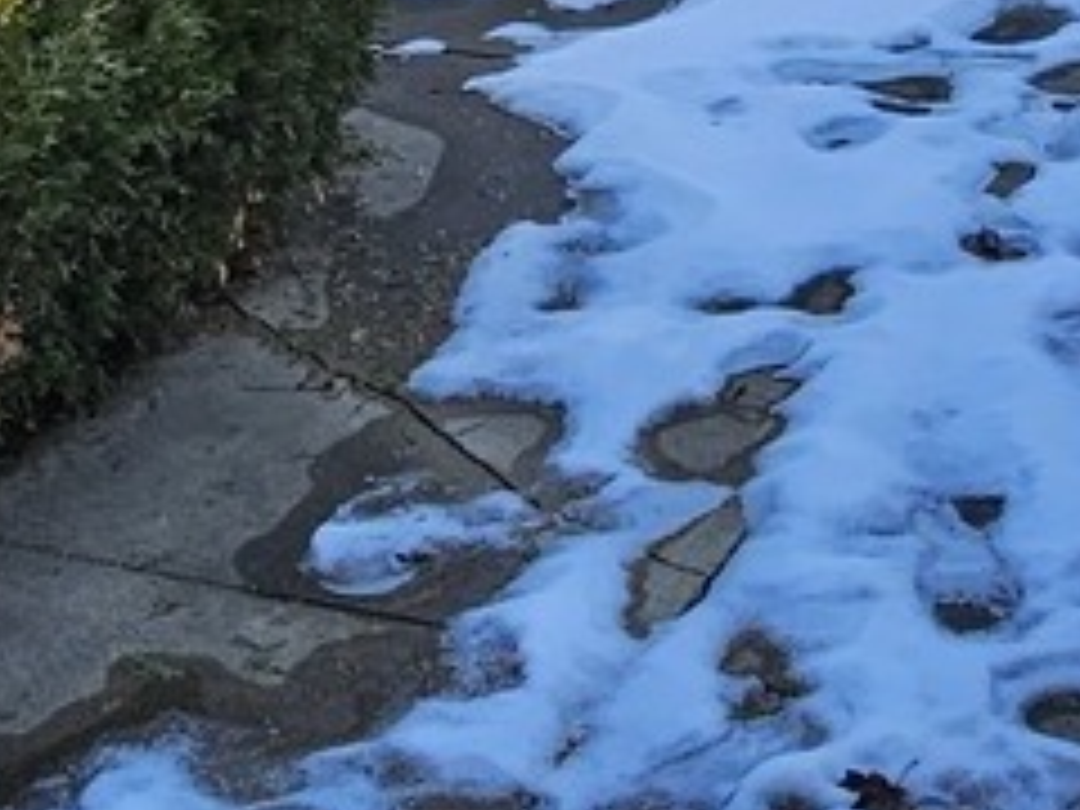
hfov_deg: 25.0
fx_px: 2434
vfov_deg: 18.1
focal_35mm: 78
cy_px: -117
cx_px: 472
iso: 50
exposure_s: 1/907
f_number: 2.2
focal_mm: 2.2
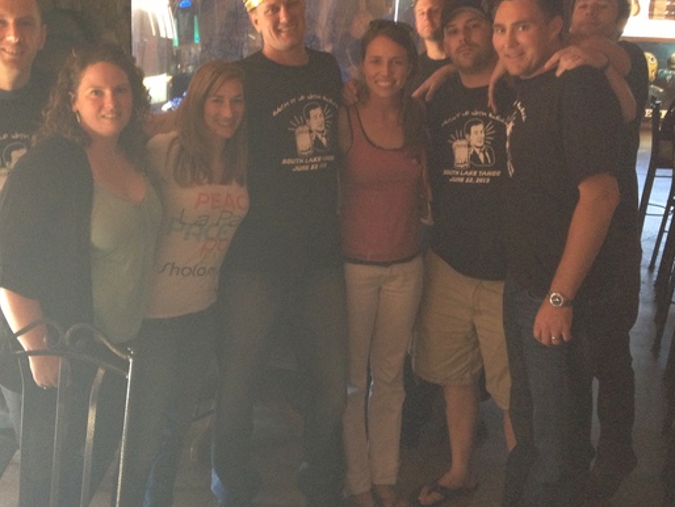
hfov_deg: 38.8
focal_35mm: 49
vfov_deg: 29.6
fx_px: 956
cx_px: 278
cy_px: 197
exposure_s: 1/20
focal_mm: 4.28
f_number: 2.4
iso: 200
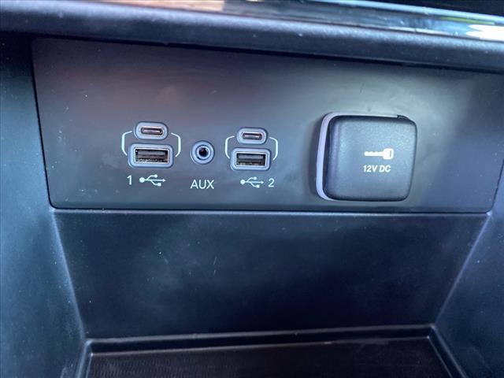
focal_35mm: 26
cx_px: 252
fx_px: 379
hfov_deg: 67.3
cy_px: 189
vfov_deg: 53.1
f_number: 1.8
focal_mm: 4.25
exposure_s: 1/18
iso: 1000
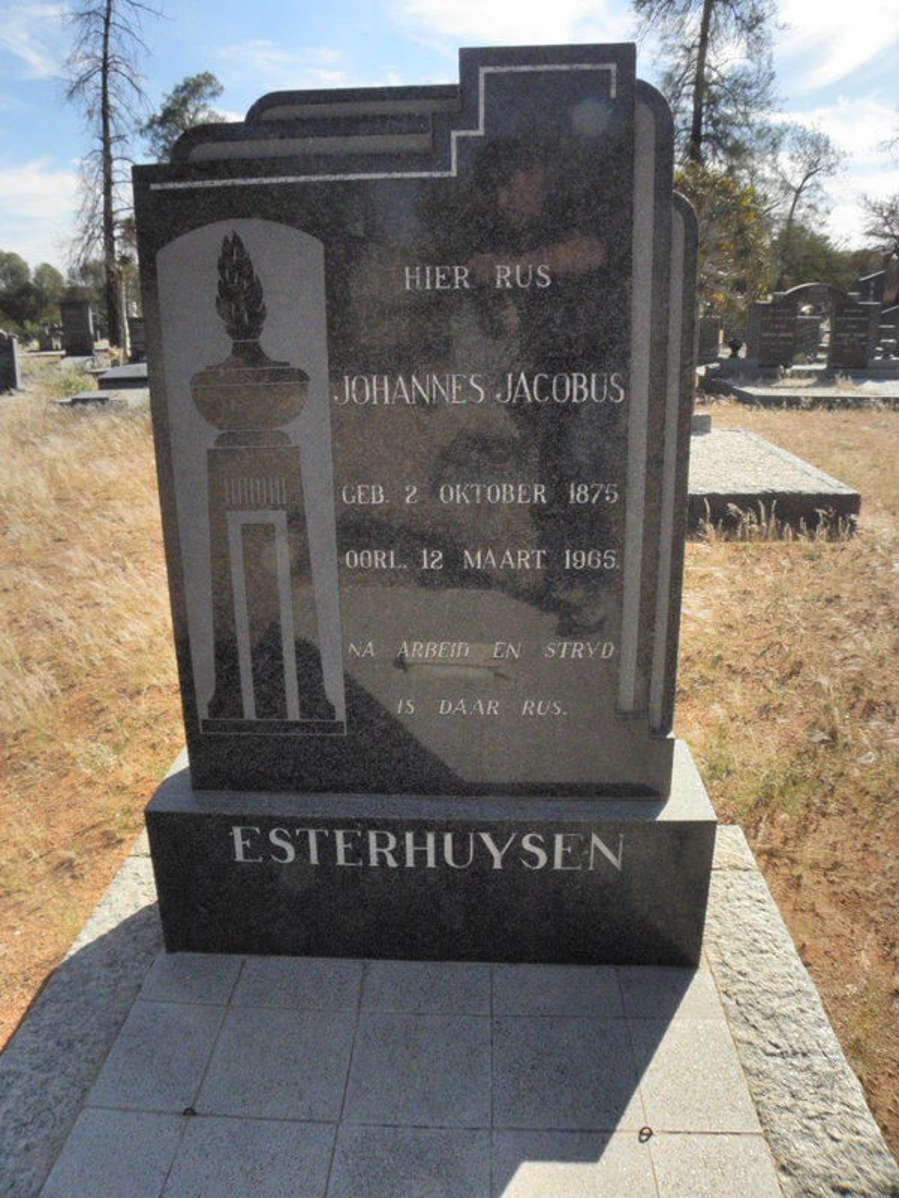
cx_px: 450
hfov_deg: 53.1
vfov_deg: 67.3
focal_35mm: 26
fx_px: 900
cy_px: 599
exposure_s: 1/1000
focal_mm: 4.6
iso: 200
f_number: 6.3
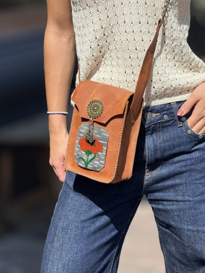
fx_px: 948
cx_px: 102
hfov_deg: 12.3
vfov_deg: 16.4
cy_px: 136
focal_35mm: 120
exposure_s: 1/1271
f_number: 2.8
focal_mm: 15.66
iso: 64
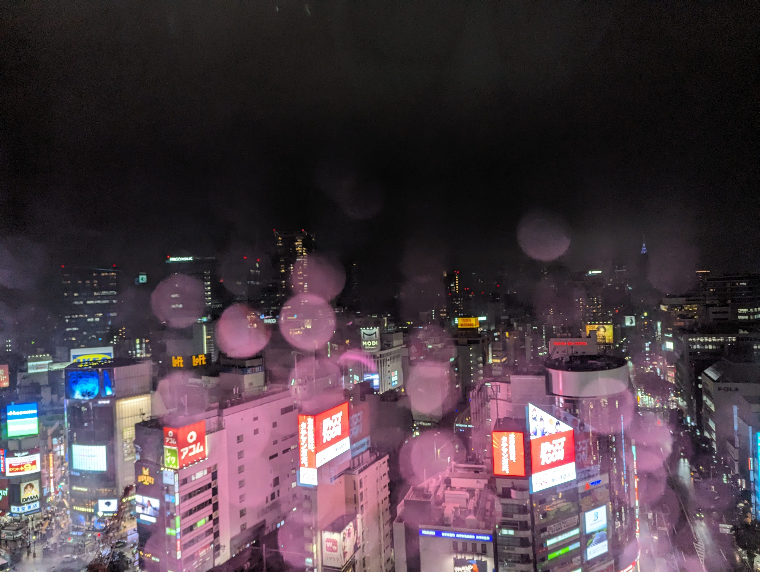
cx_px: 380
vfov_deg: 56.9
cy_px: 286
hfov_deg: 71.5
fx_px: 528
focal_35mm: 24
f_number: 1.85
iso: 415
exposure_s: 1/142
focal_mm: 6.81
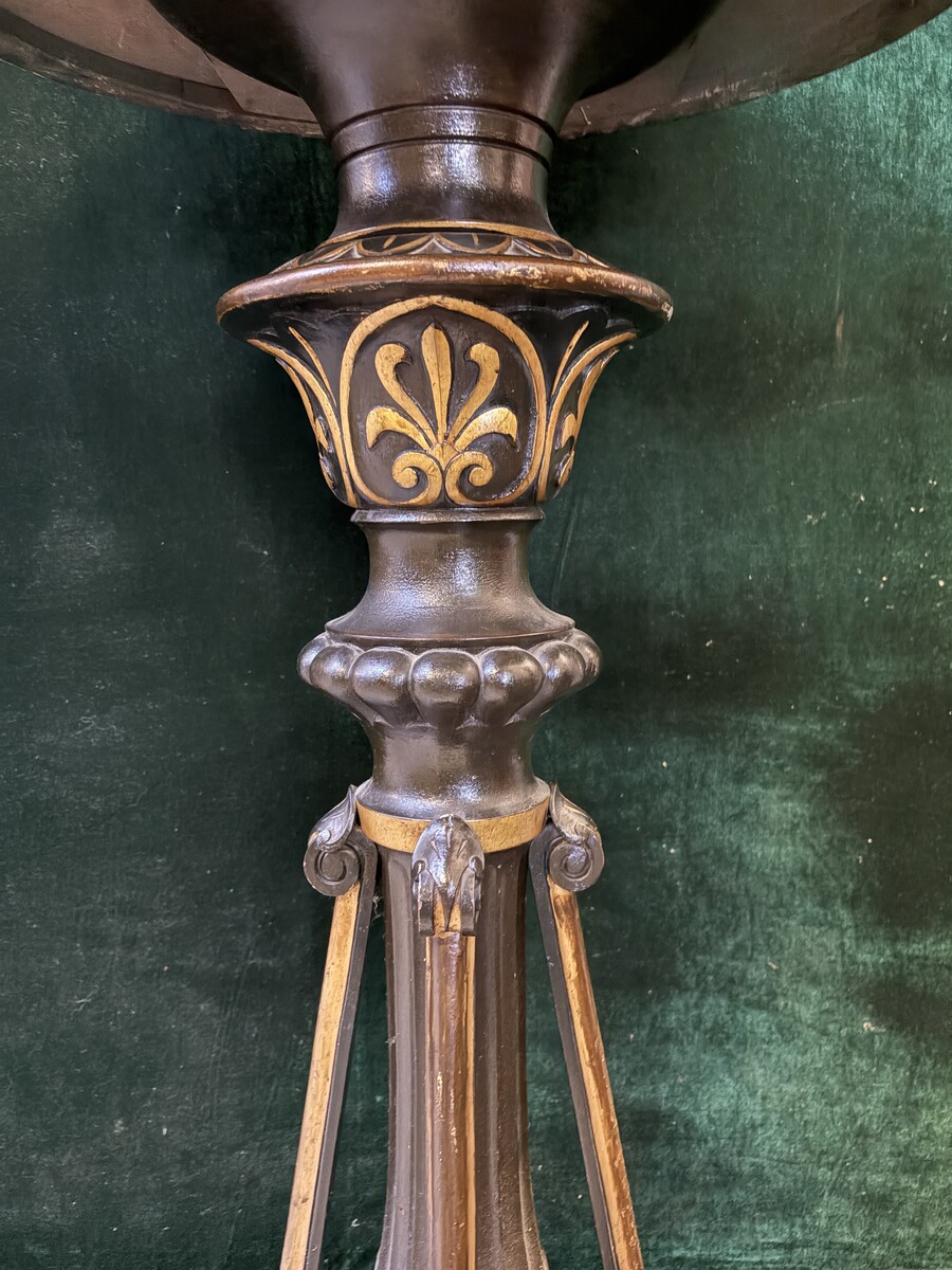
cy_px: 635
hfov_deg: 53.1
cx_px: 476
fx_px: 953
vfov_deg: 67.3
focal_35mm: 26
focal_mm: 5.96
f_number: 1.6
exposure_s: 1/17
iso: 640
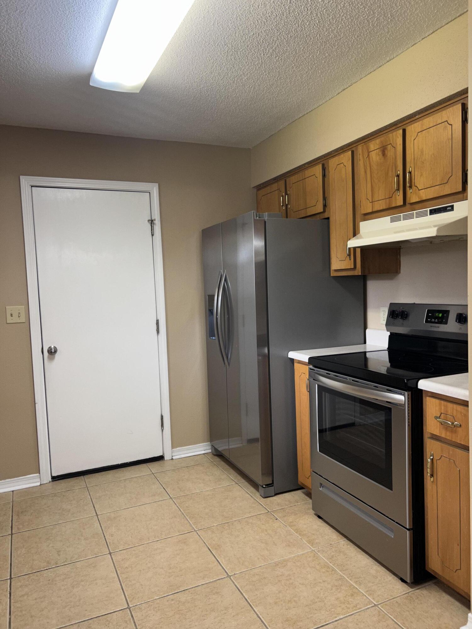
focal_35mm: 26
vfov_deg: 67.3
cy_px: 314
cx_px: 236
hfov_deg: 53.1
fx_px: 473
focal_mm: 5.7
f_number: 1.5
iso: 80
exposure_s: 1/60
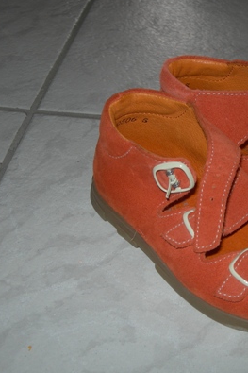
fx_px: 620
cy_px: 185
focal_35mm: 60
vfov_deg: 33.4
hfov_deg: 22.3
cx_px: 195
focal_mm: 7.8
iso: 50
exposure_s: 1/60.1
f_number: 2.8
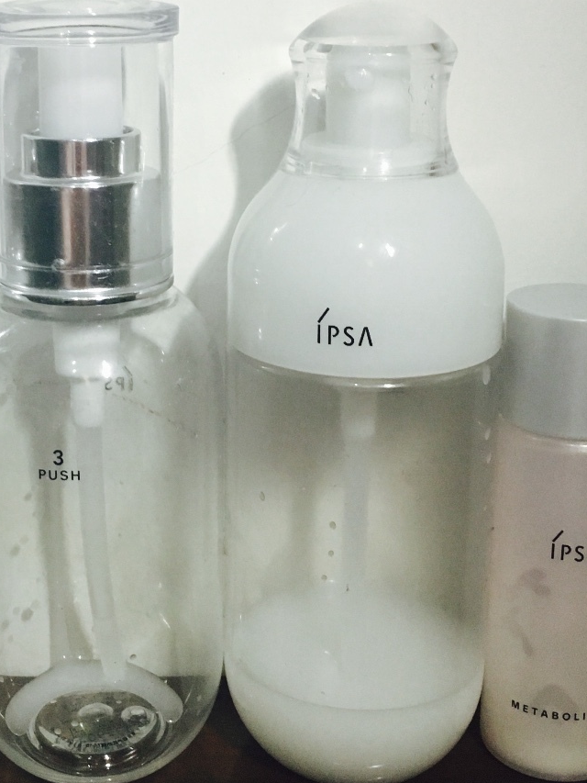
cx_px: 165
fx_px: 1311
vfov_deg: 33.1
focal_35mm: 58
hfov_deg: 25.0
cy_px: 306
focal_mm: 4.15
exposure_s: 1/33
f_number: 2.2
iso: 160
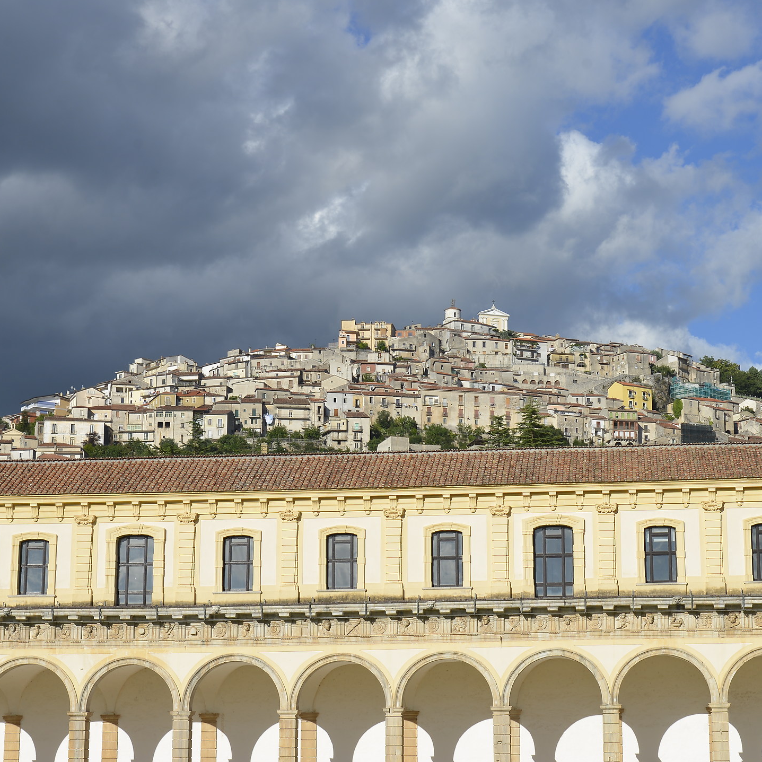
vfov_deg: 24.3
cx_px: 477
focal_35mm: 71
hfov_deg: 24.3
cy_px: 387
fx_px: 1768
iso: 100
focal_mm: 50
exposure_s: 1/250
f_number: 8
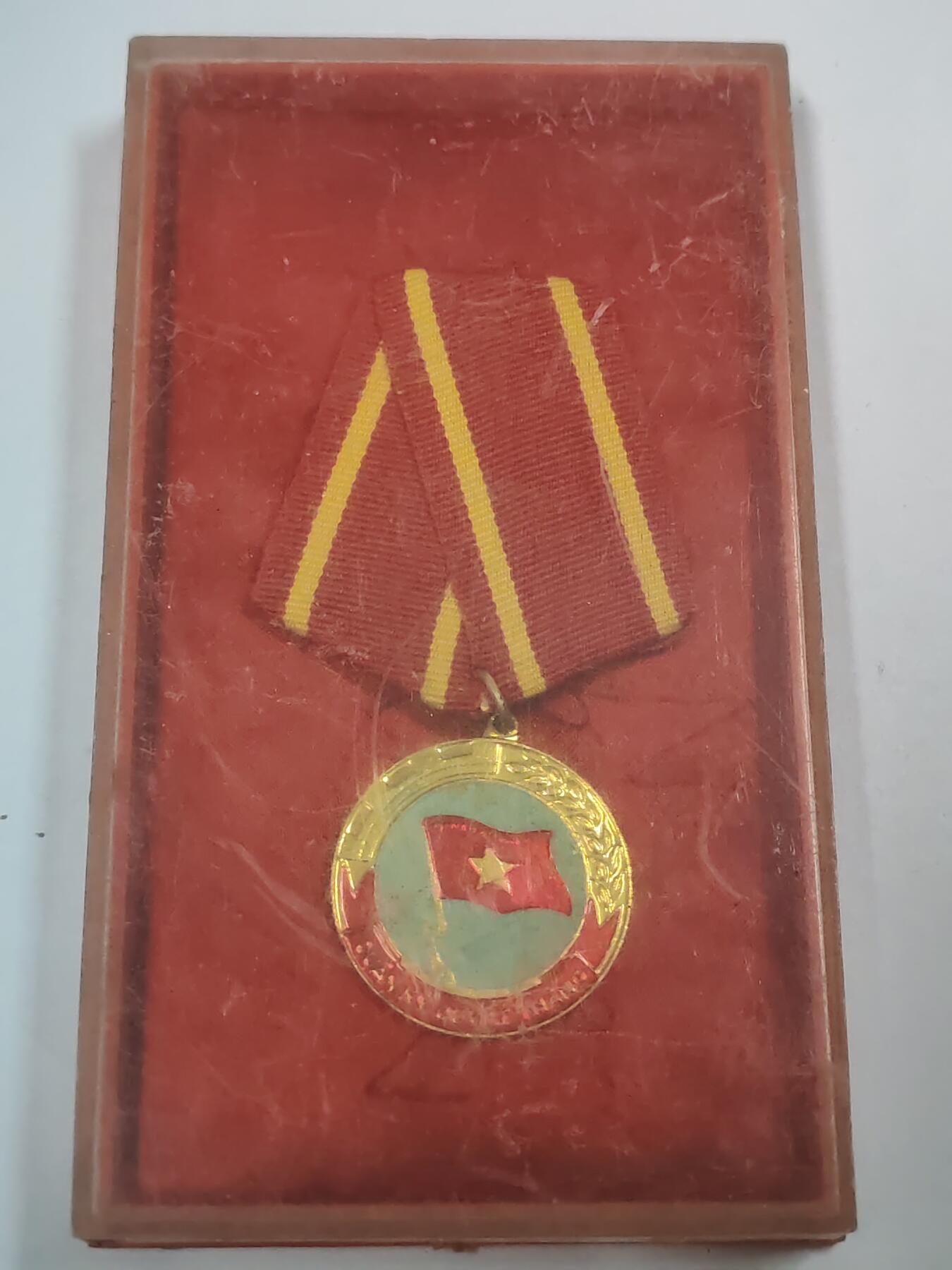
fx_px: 1980
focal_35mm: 54
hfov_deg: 27.0
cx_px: 476
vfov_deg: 35.5
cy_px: 635
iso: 800
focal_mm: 5.52
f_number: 1.95
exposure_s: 1/50
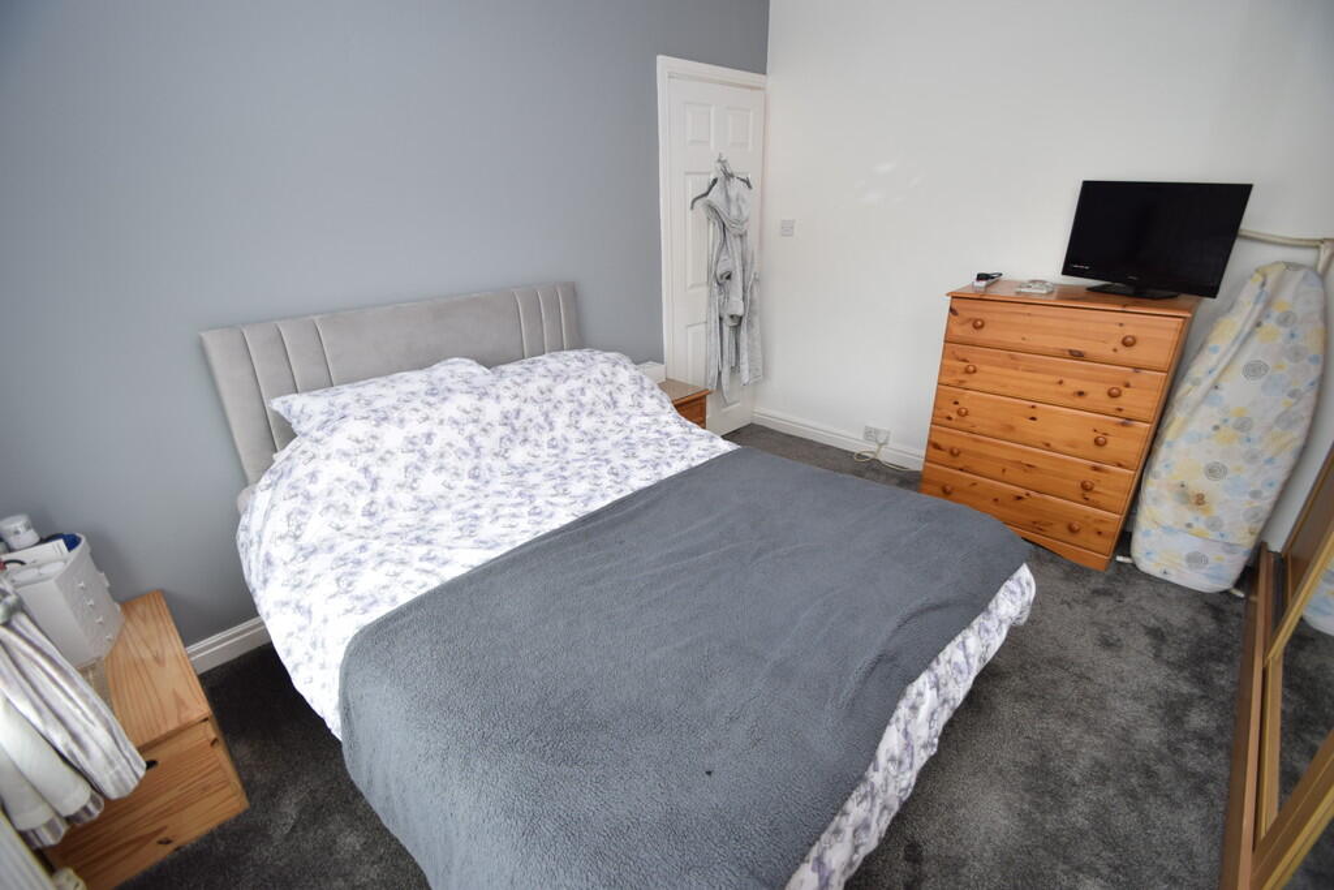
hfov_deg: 100.4
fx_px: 556
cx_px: 667
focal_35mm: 15
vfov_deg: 77.3
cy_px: 445
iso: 400
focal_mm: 10
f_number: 4.5
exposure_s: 1/80
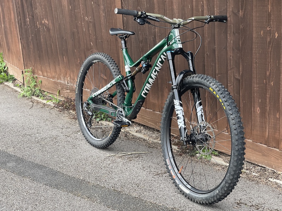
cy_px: 106
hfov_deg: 30.3
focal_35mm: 64
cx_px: 141
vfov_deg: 22.9
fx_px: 521
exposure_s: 1/99
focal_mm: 7.5
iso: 100
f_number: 2.2
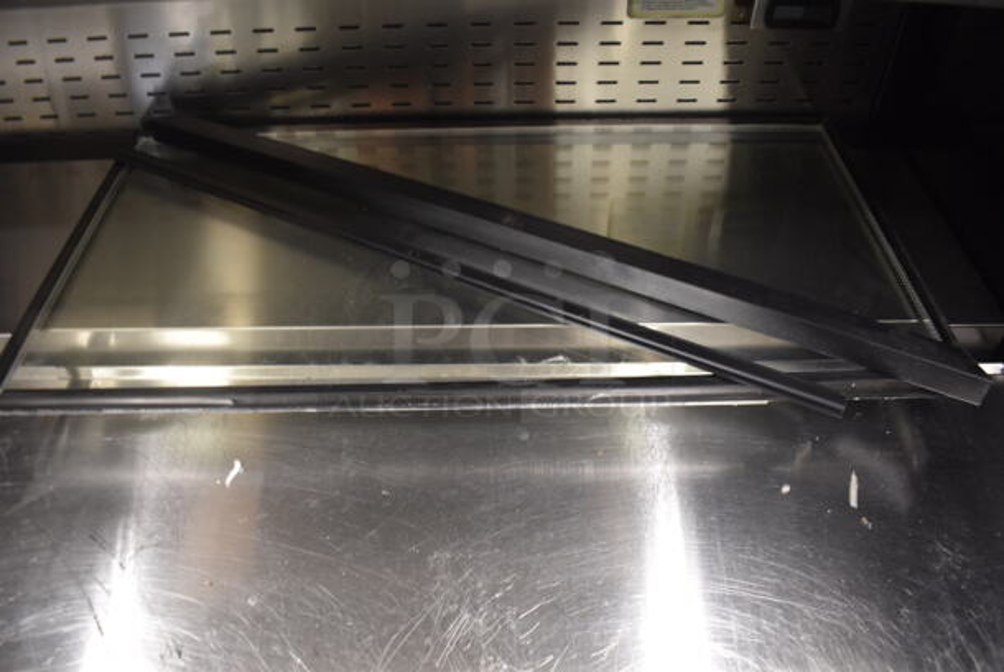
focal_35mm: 27
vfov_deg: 48.0
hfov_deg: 67.3
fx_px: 754
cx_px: 502
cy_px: 336
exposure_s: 1/30
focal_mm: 18
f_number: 3.5
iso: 1000
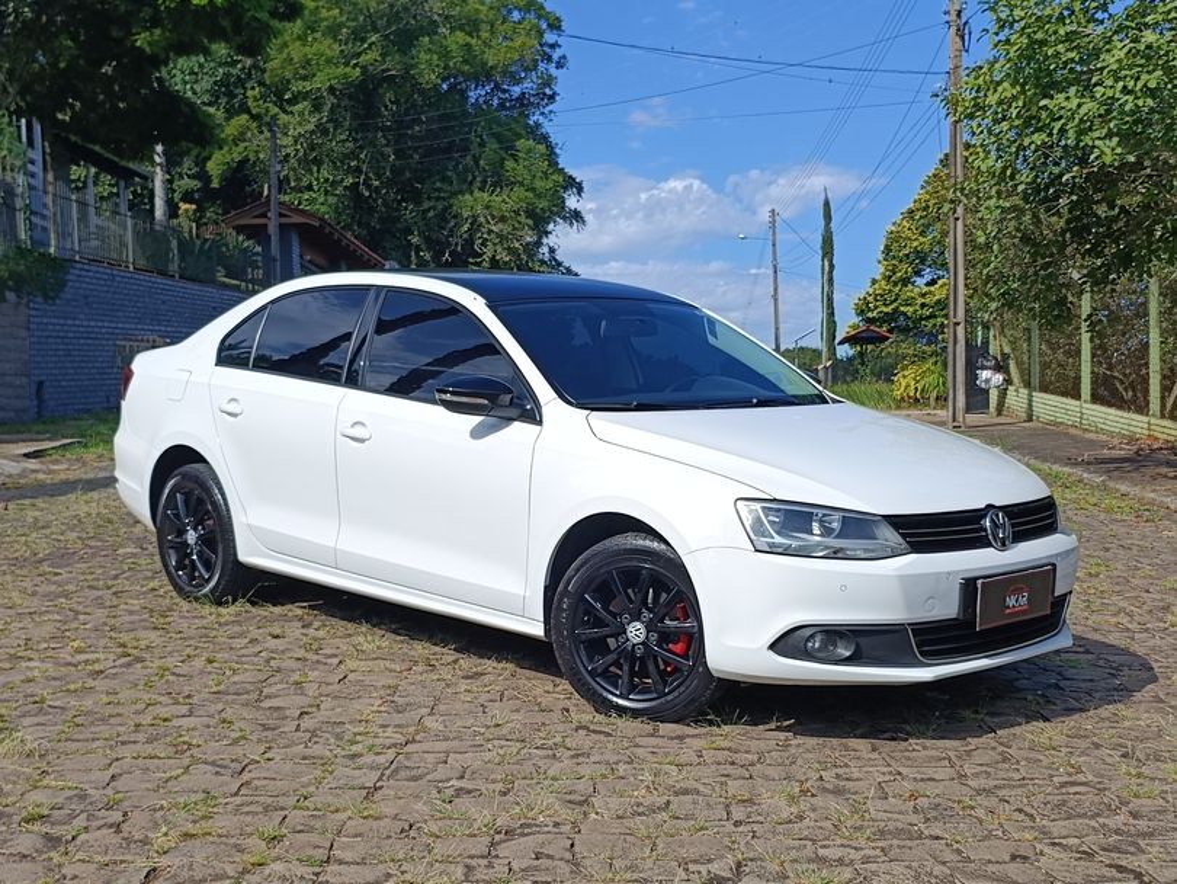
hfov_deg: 67.3
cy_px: 442
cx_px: 588
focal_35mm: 26
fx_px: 884
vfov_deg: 53.1
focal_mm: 4.94
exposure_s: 1/2160
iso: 60
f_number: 1.5
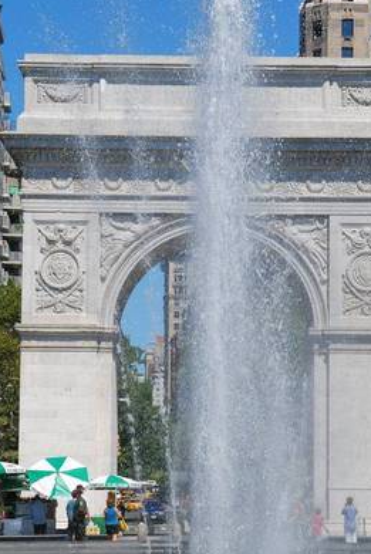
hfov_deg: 14.1
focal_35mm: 97
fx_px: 1495
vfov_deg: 21.0
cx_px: 233
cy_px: 328
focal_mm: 36
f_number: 7.1
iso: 100
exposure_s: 1/400
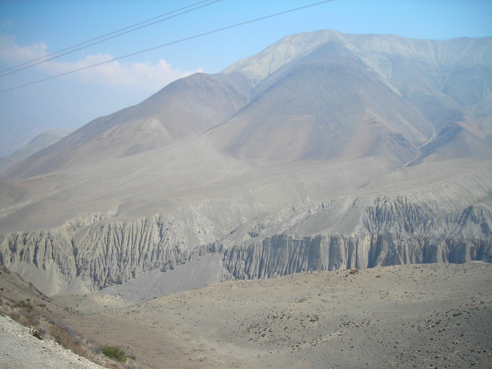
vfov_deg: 37.7
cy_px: 184
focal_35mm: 38
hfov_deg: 49.0
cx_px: 246
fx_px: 540
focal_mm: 6.3
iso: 50
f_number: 6.4
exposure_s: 1/135
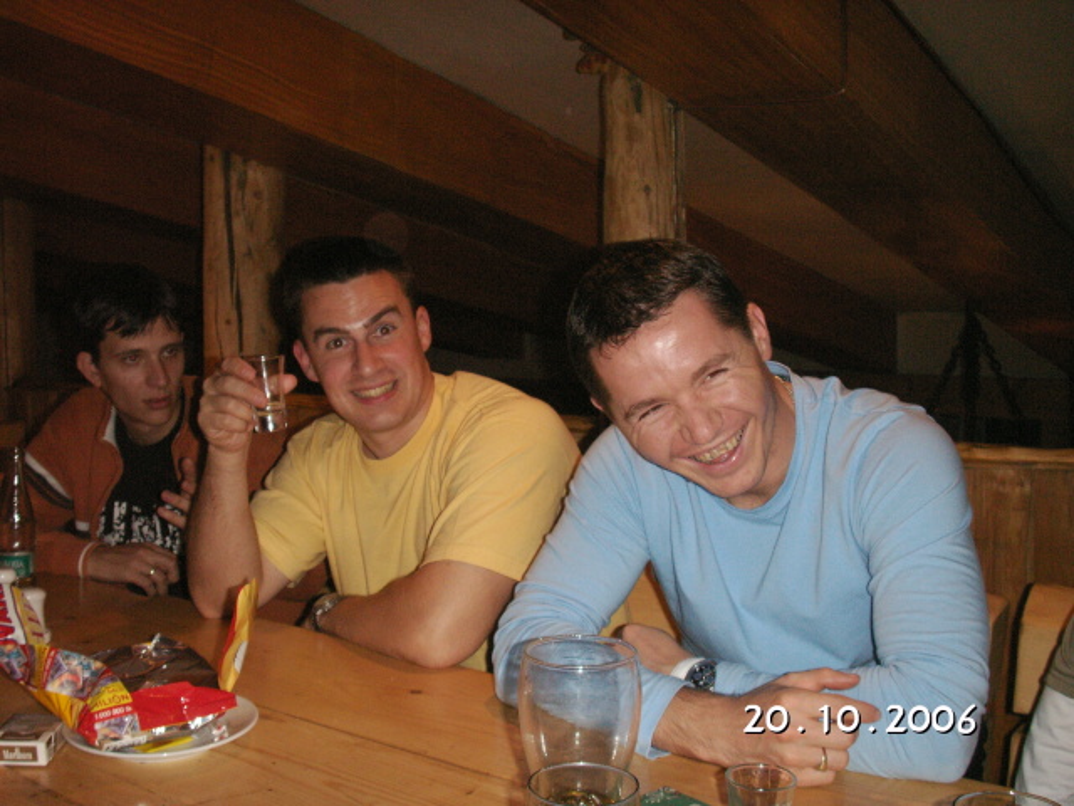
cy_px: 403
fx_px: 1148
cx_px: 537
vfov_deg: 38.7
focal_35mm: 37
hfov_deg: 50.1
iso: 160
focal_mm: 7.7
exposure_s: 1/40
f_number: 3.5
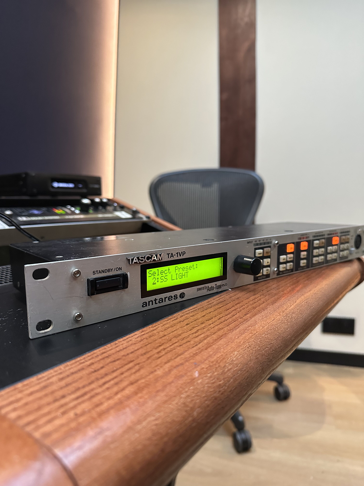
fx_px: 336
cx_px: 182
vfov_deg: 71.6
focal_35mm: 24
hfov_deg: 56.8
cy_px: 243
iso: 800
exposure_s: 1/59
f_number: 1.78
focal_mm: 6.86
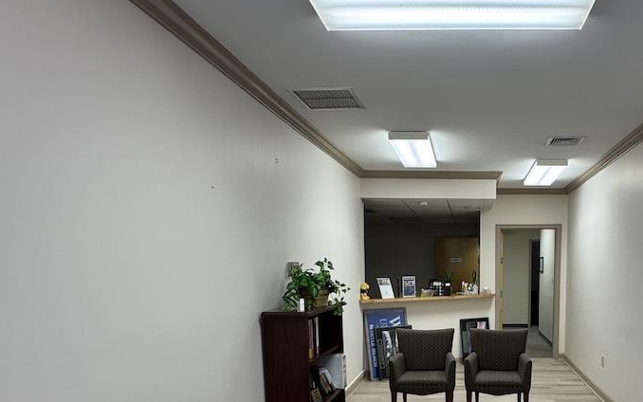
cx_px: 467
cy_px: 328
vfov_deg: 42.3
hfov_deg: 63.3
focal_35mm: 28
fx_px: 491
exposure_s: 1/120
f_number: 2.2
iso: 160
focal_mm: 2.22
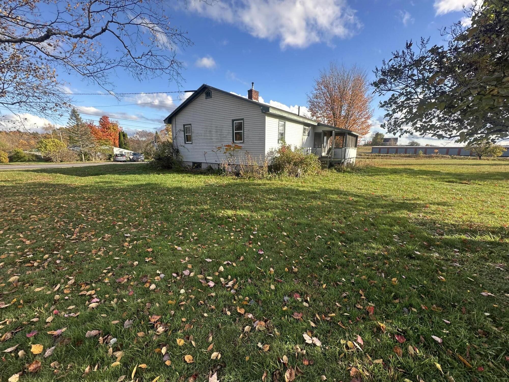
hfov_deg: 102.1
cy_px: 191
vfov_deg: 85.7
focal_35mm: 14
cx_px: 254
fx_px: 206
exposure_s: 1/339
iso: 40
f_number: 2.2
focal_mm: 2.22
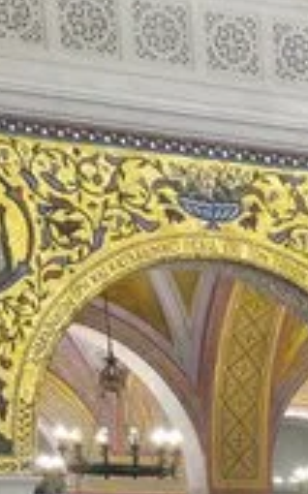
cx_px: 837
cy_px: 1061
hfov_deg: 8.0
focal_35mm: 147
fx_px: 1978
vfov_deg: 12.2
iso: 320
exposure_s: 1/50
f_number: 1.7
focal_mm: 6.3
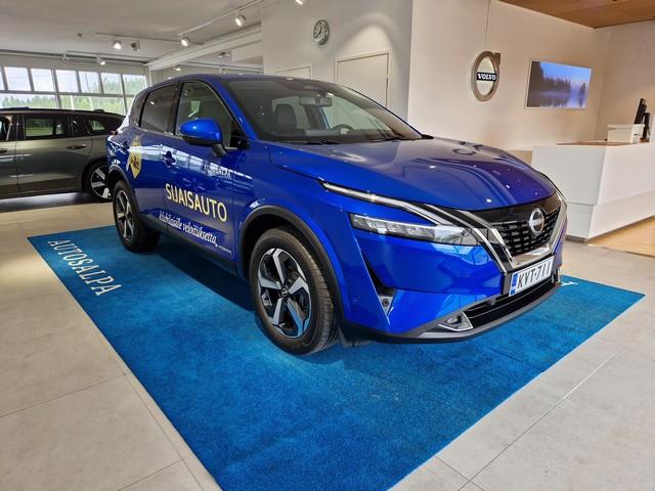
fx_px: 435
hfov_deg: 73.9
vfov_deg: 58.9
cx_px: 328
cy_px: 246
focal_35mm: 23
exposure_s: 1/180
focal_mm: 5.4
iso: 64
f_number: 1.8
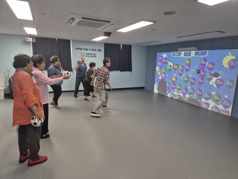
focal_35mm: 23
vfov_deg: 58.9
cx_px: 119
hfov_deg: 73.9
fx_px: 158
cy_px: 90
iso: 100
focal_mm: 5.4
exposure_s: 1/120
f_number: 1.8
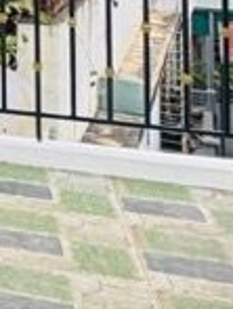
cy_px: -139
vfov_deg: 18.5
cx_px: -443
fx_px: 849
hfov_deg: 11.0
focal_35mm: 95
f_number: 2.2
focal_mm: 2.22
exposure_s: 1/318
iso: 40
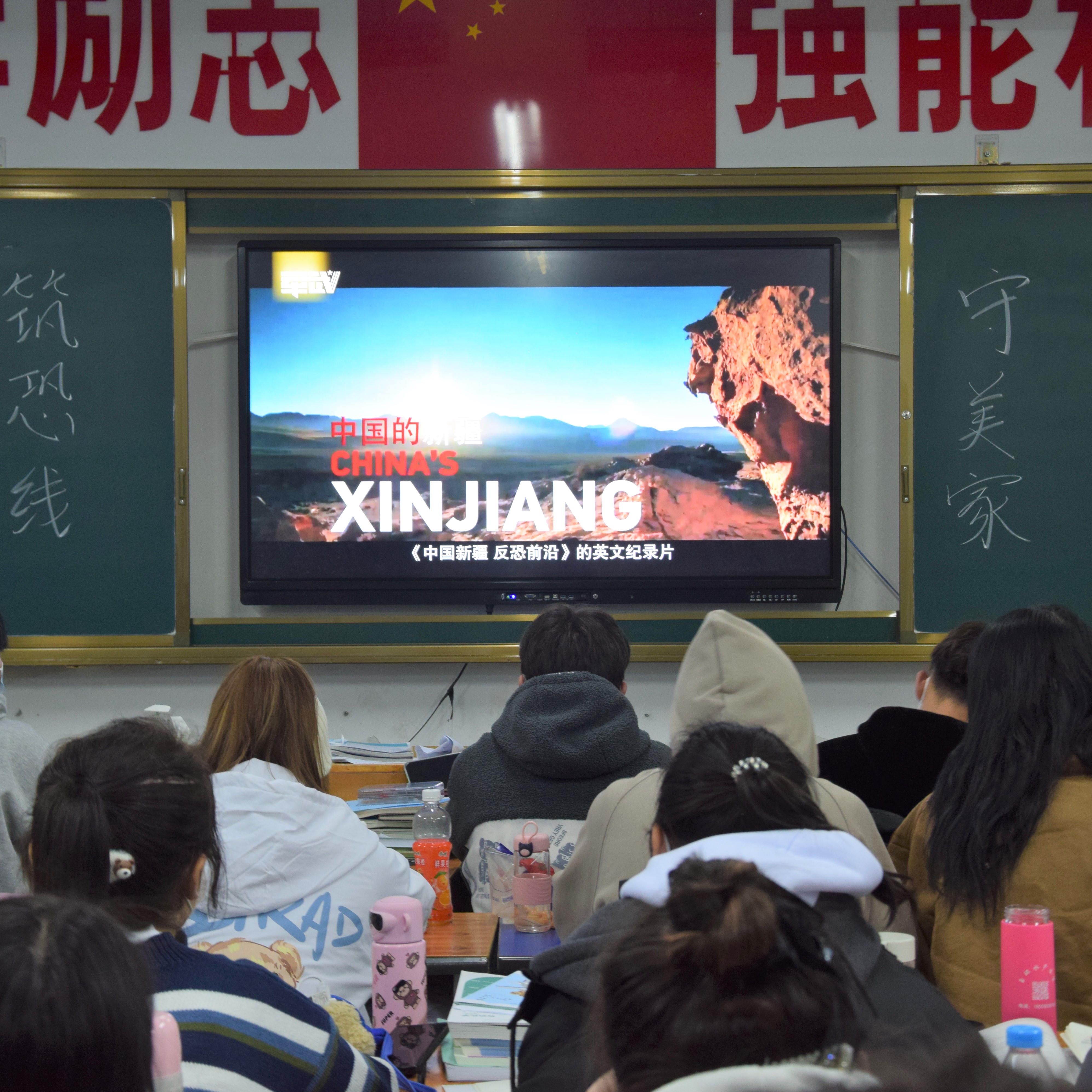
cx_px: 546
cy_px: 547
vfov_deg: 23.7
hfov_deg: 23.7
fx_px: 2605
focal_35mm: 73
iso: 500
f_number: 6.3
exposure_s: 1/15
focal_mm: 38
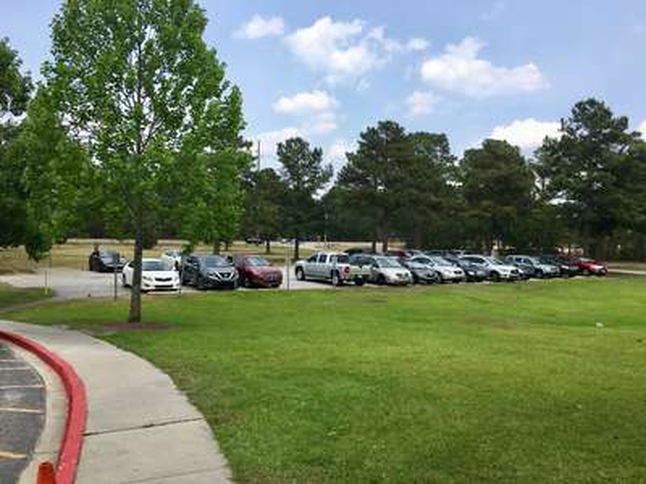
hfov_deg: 61.7
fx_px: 541
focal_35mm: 29
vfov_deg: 48.2
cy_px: 242
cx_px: 323
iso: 25
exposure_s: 1/1748
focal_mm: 4.15
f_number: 2.2
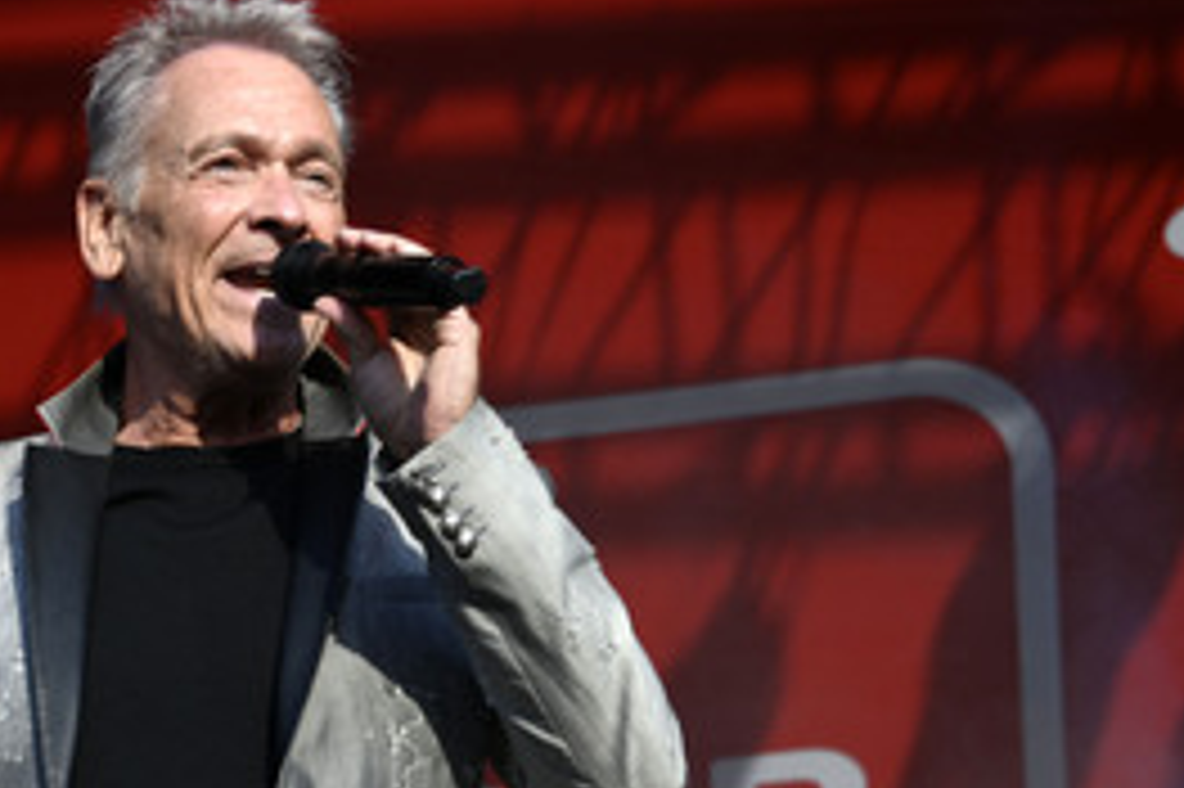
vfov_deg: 10.2
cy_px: 639
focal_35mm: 134
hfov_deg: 15.2
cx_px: 290
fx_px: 4404
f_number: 5.6
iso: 400
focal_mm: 78
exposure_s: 1/200
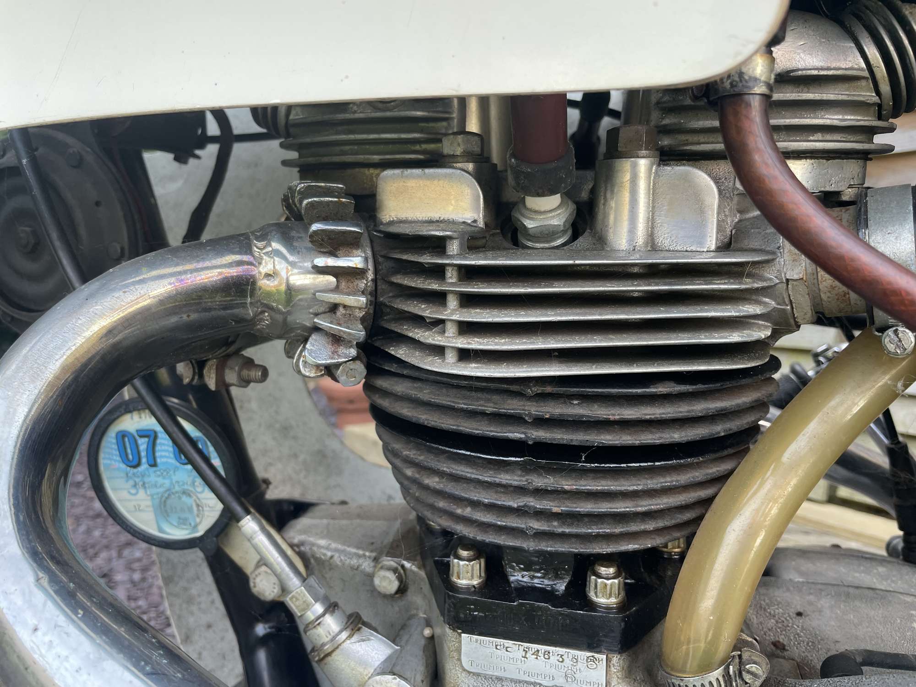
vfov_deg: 53.1
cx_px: 458
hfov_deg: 67.3
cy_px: 344
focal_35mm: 26
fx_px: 688
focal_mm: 4.2
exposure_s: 1/121
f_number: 1.6
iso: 32
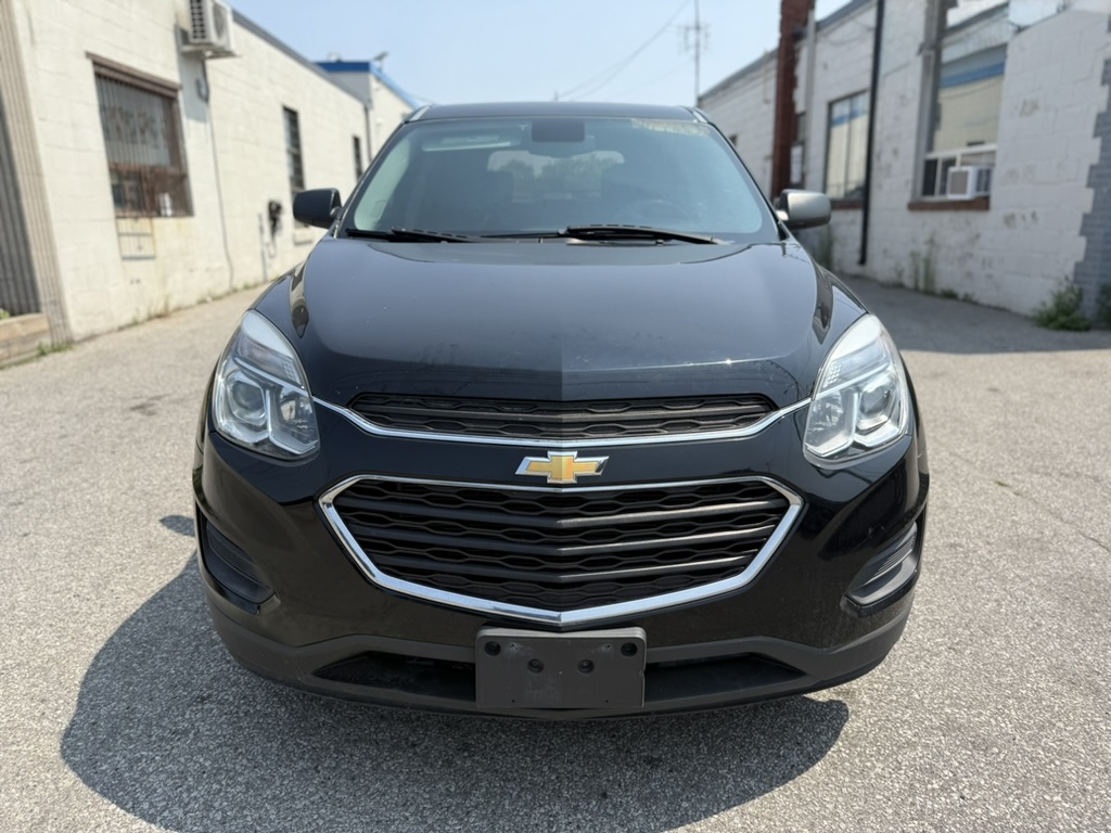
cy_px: 416
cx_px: 556
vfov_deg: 56.8
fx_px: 770
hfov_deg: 71.6
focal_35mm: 24
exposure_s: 1/3425
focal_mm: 6.76
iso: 80
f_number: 1.78
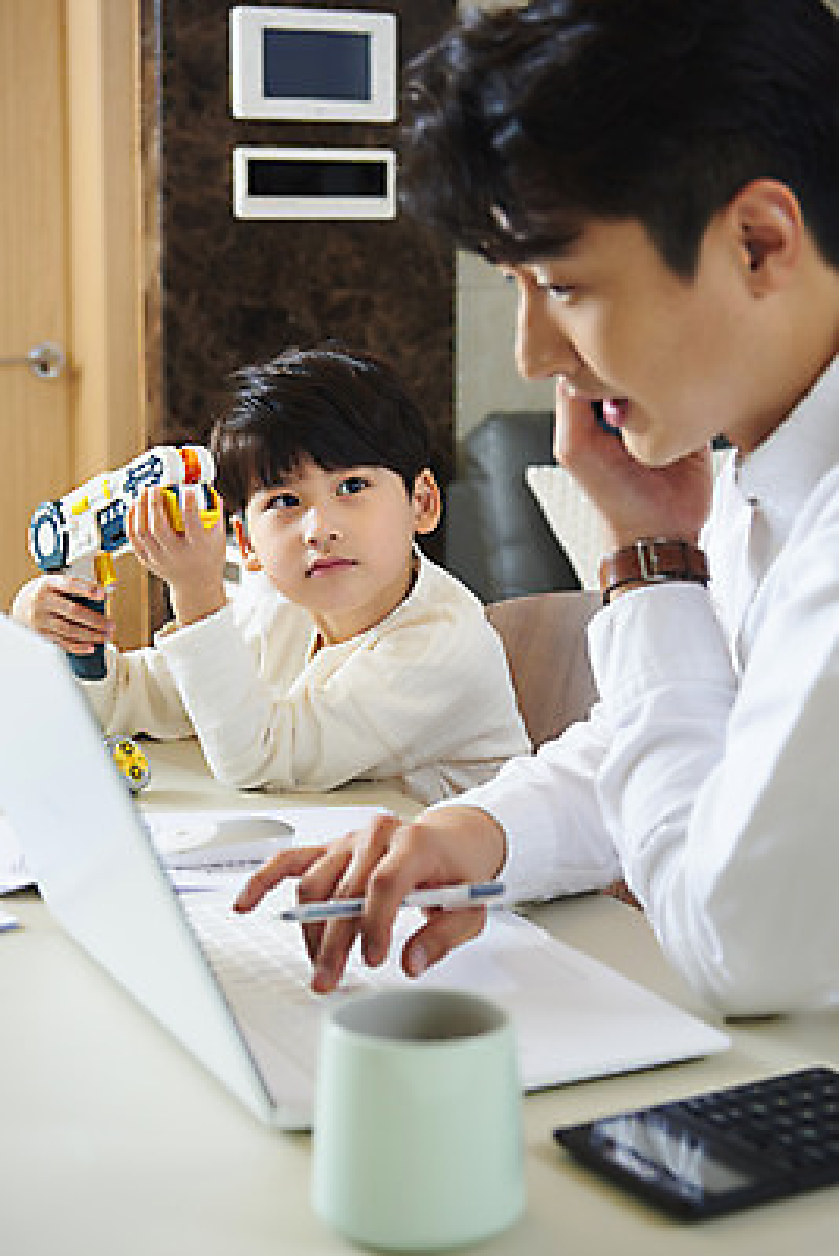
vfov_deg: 32.4
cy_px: 628
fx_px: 2165
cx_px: 420
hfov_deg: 21.9
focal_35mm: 62
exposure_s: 1/80
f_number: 5.6
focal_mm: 62
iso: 200
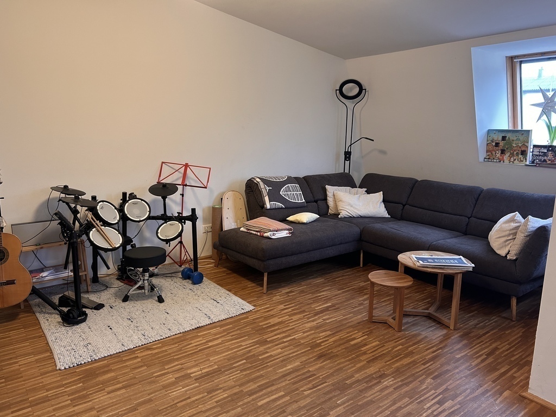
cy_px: 208
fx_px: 418
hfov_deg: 67.3
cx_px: 278
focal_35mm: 26
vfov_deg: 53.1
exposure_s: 1/50
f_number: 1.5
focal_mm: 5.7
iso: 160
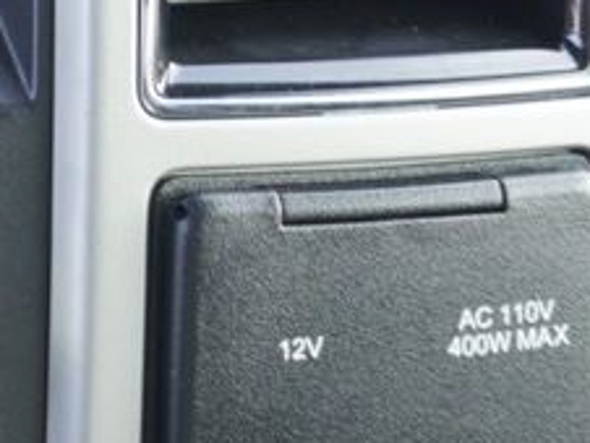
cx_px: -731
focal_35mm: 163
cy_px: -261
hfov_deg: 10.7
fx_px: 2784
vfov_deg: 8.9
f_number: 4.5
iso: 250
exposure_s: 1/60
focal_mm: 25
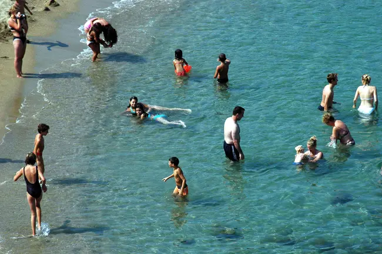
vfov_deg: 5.4
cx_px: 191
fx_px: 2703
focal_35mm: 255
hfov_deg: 8.1
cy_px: 127
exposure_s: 1/1250
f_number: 8
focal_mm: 170
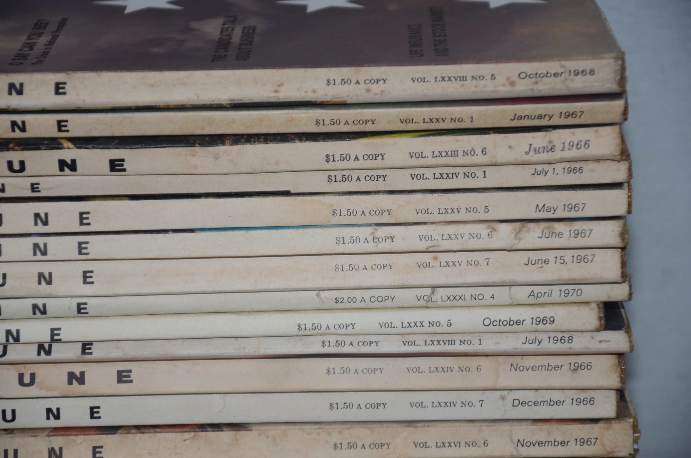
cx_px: 346
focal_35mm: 158
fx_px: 3017
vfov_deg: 8.7
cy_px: 229
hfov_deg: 13.1
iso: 100
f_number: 5.6
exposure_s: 1/60
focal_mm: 105
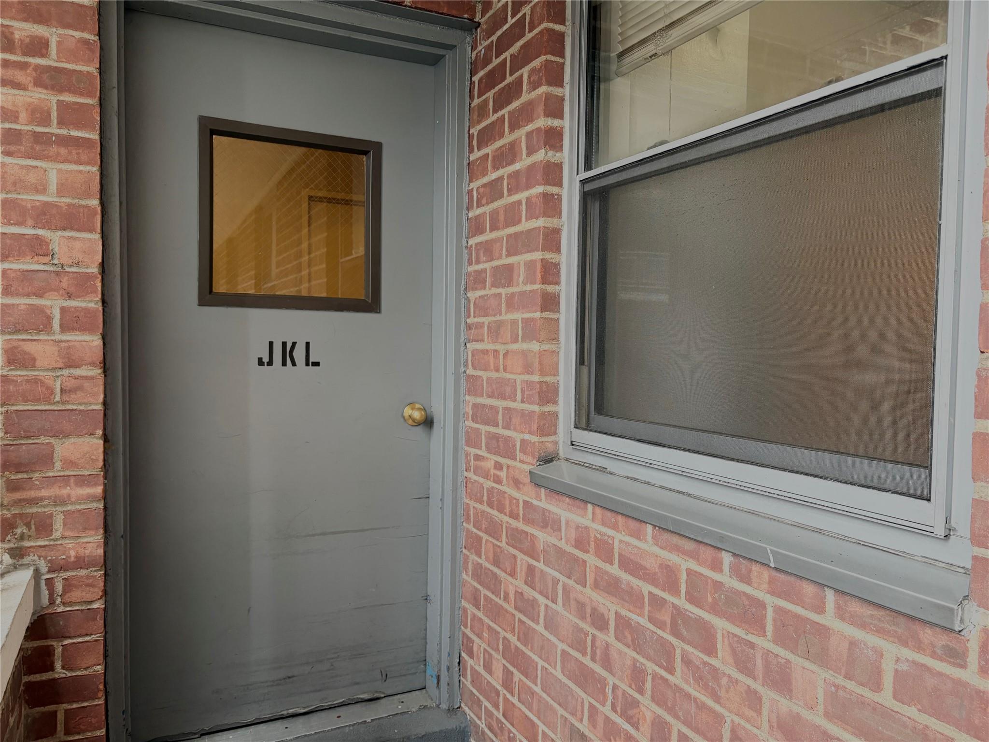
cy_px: 371
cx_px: 494
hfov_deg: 67.3
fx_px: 743
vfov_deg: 53.1
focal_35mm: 26
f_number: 1.6
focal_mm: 5.96
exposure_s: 1/60
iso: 160
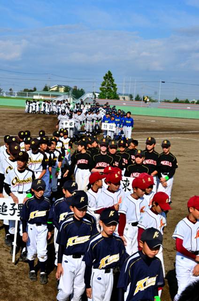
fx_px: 550
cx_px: 100
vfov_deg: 30.6
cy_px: 150
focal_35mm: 66
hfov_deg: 20.5
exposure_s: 1/2000
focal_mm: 44
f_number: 11
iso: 800
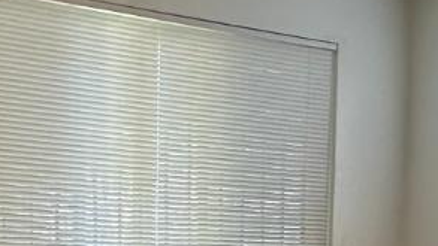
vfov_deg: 14.5
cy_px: 365
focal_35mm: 78
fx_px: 906
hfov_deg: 27.1
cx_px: 269
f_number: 2.2
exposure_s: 1/120
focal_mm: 2.22
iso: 250
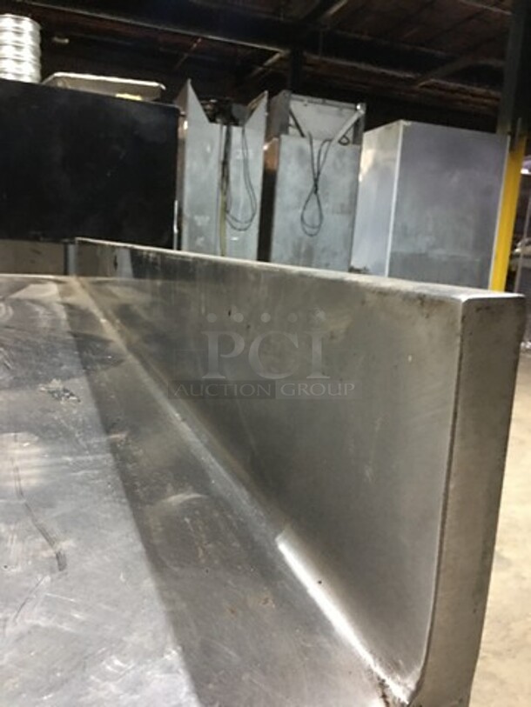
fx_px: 593
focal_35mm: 29
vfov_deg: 61.7
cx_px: 266
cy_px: 354
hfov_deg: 48.2
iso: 80
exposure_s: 1/4
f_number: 2.2
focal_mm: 4.15
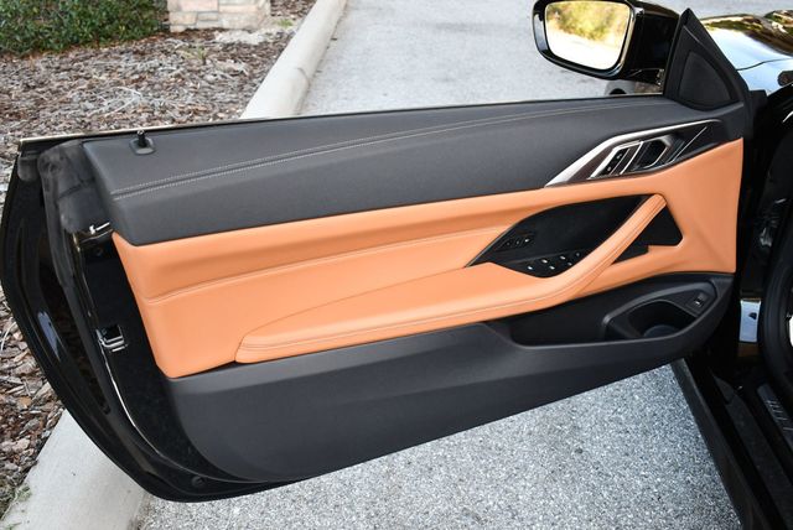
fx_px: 794
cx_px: 396
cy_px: 265
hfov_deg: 53.1
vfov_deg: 36.9
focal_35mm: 36
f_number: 3.5
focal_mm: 18
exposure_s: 1/250
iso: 450
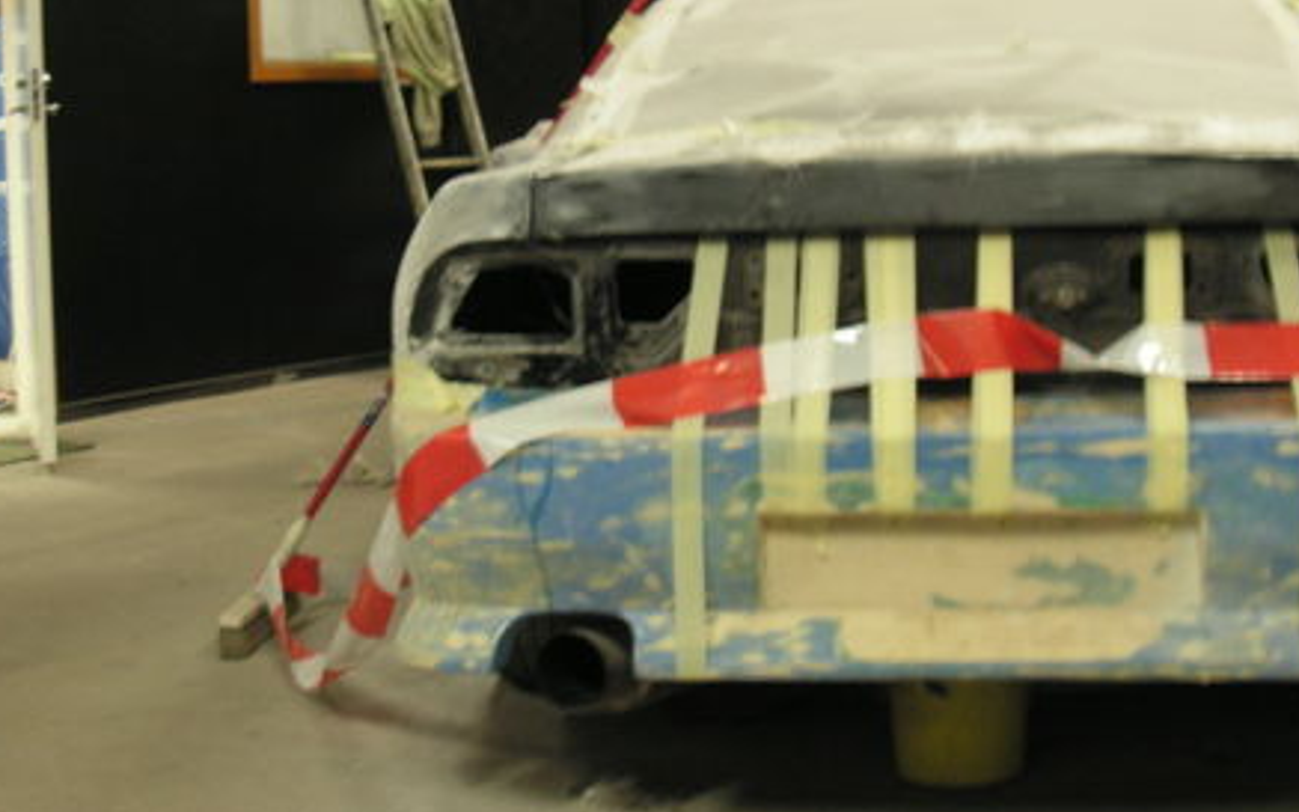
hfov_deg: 34.5
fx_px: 2088
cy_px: 235
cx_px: 719
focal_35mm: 59
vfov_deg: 21.9
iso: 100
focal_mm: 6.3
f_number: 3.3
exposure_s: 1/3
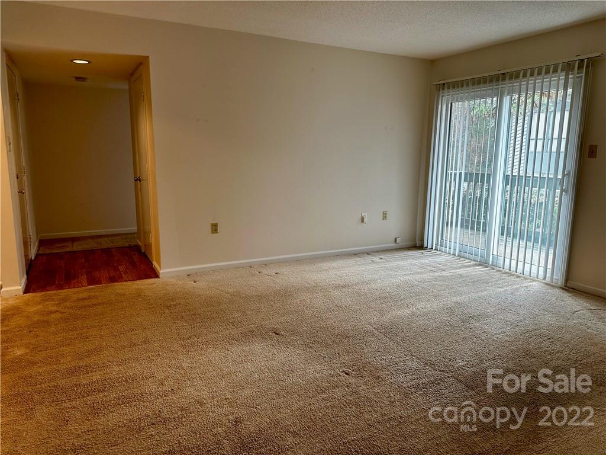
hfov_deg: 71.6
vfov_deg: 56.8
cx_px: 303
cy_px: 228
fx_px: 420
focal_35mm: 24
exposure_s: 1/60
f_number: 1.78
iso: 125
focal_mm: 6.86
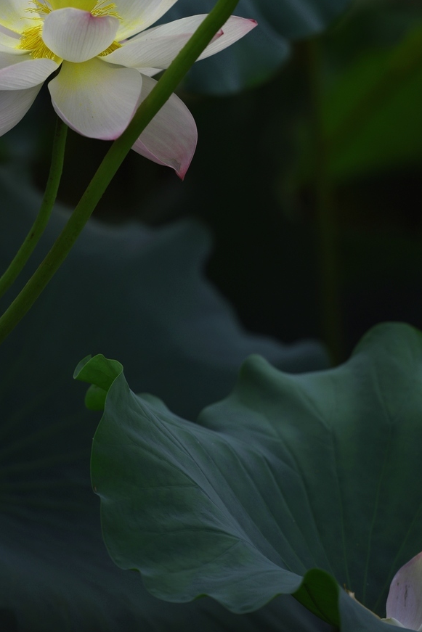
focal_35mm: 294
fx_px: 5167
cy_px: 189
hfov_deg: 4.7
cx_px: 155
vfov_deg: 7.0
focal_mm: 200
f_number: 2.8
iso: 100
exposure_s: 1/800
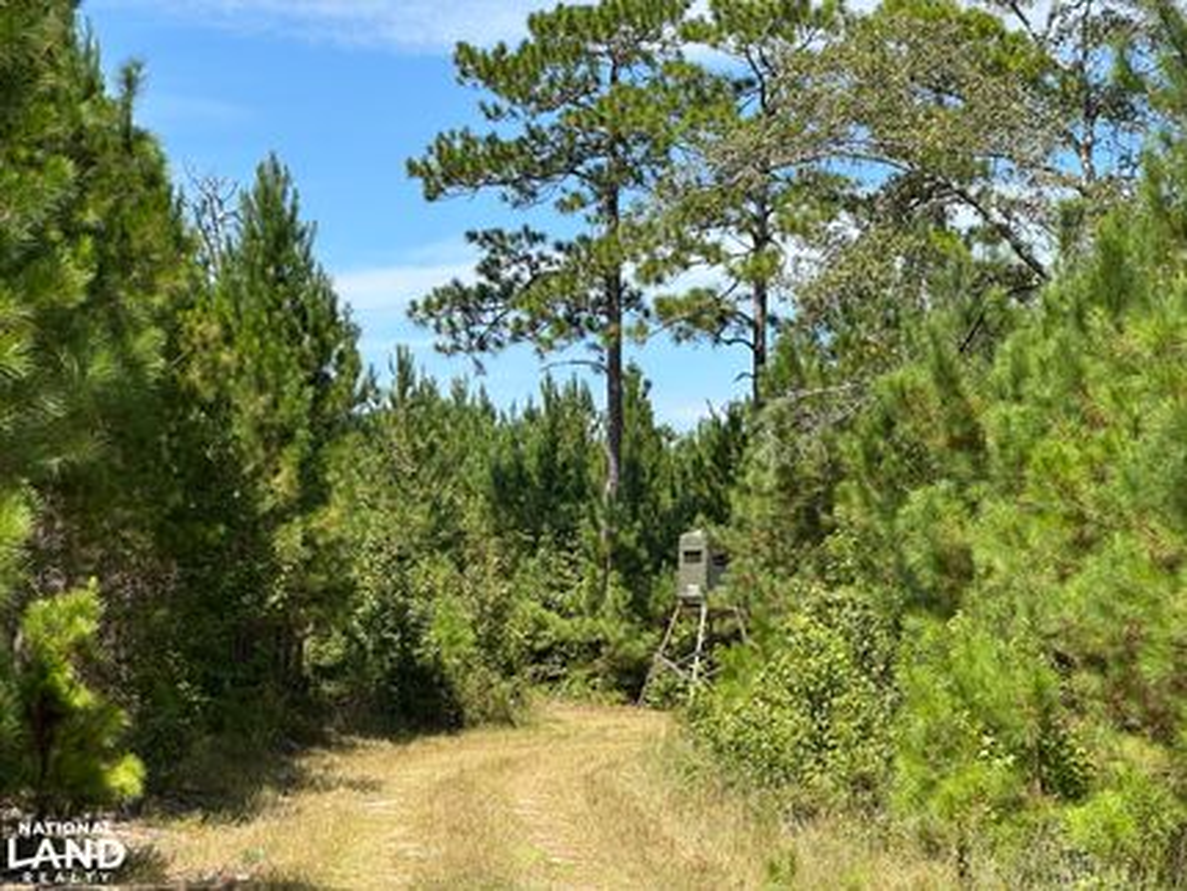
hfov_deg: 25.3
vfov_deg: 19.2
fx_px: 2642
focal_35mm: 77
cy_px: 446
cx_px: 594
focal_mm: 9
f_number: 2.8
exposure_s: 1/477
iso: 32
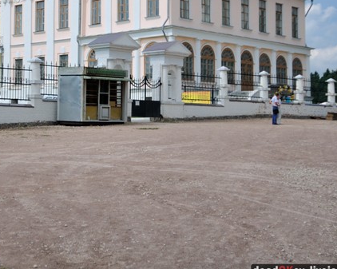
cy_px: 48
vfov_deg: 21.0
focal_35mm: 72
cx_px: 41
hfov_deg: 25.7
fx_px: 718
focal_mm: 24
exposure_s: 1/1000
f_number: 4
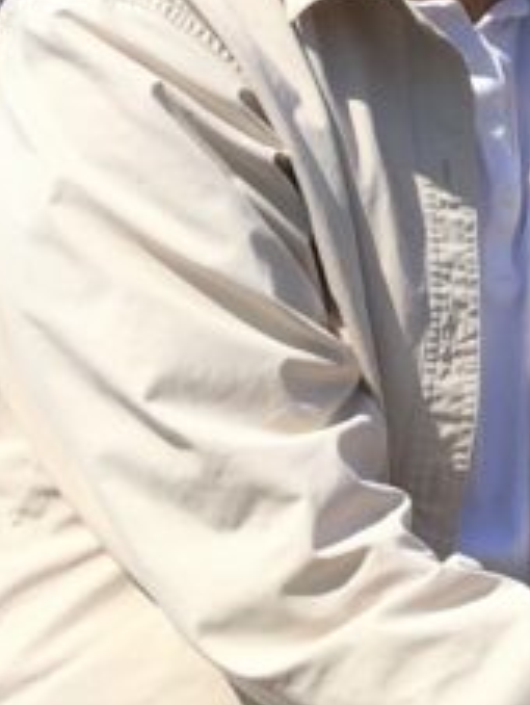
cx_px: 1256
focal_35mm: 127
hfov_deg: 10.2
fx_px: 2588
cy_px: 170
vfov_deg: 15.4
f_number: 2.2
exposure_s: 1/1748
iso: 25
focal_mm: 4.15
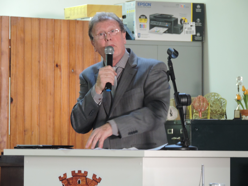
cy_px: 93
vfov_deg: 5.9
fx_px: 1791
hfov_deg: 7.9
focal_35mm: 250
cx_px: 124
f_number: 4.7
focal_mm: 44.5
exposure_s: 1/15
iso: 800
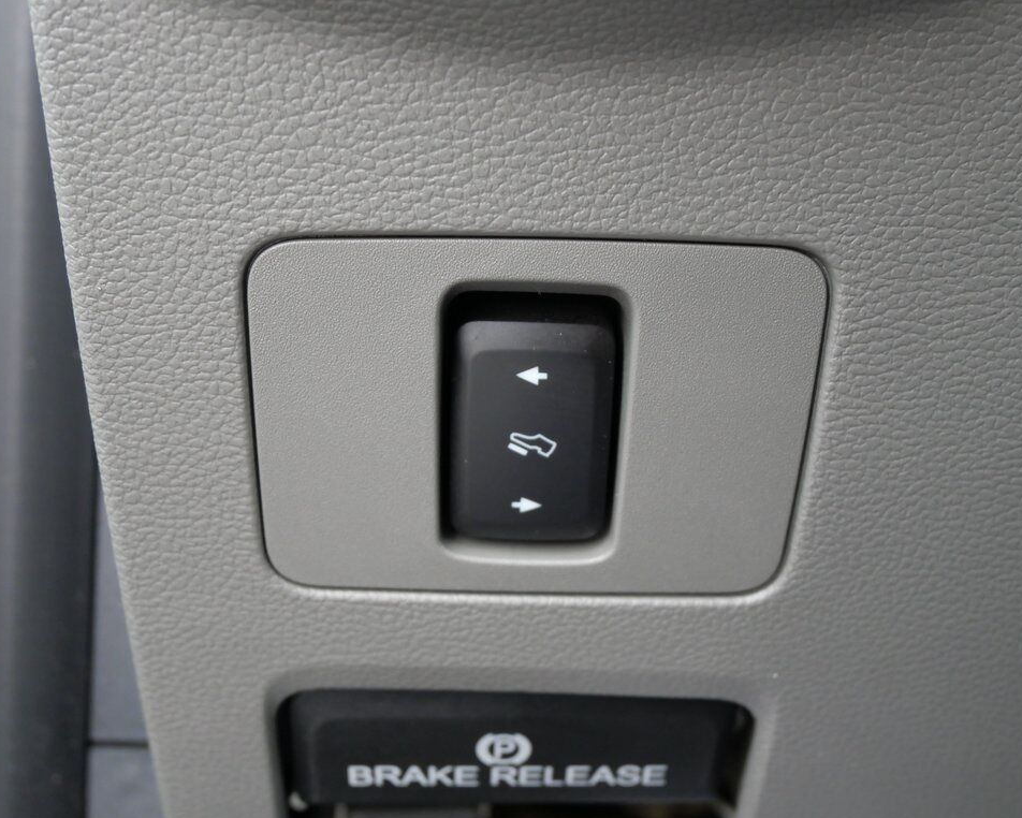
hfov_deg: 43.8
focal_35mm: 42
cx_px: 537
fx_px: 1271
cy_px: 410
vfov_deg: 35.7
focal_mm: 20
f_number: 4.6
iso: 1600
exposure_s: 1/60
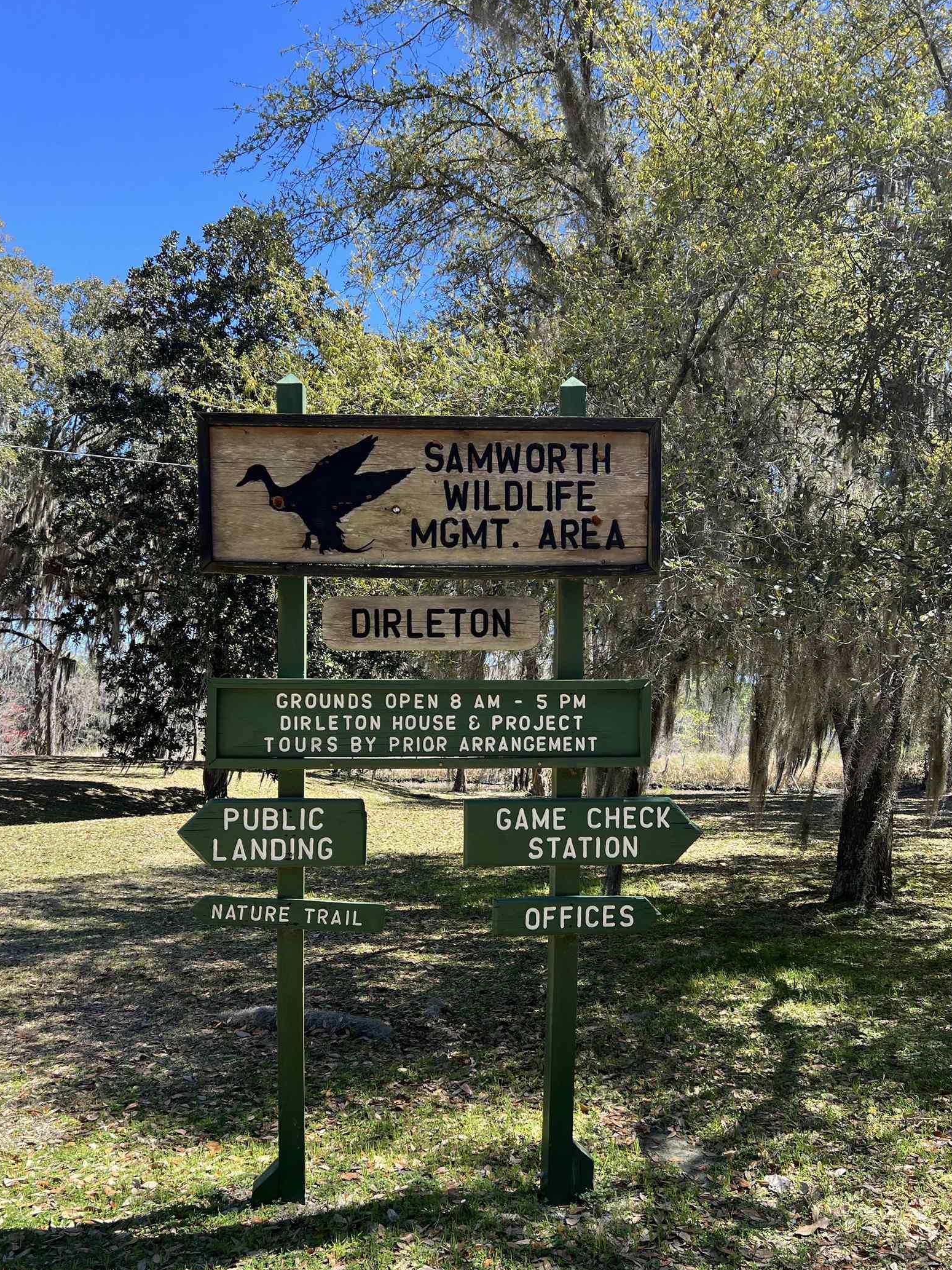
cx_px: 489
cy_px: 693
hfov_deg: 48.2
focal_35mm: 29
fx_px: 1064
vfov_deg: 61.6
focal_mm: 5.7
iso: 50
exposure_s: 1/965
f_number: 1.5
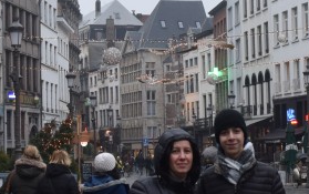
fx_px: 944
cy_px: 85
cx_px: 181
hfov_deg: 18.6
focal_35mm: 112
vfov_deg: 11.7
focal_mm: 20
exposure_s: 1/60
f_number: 4
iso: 400
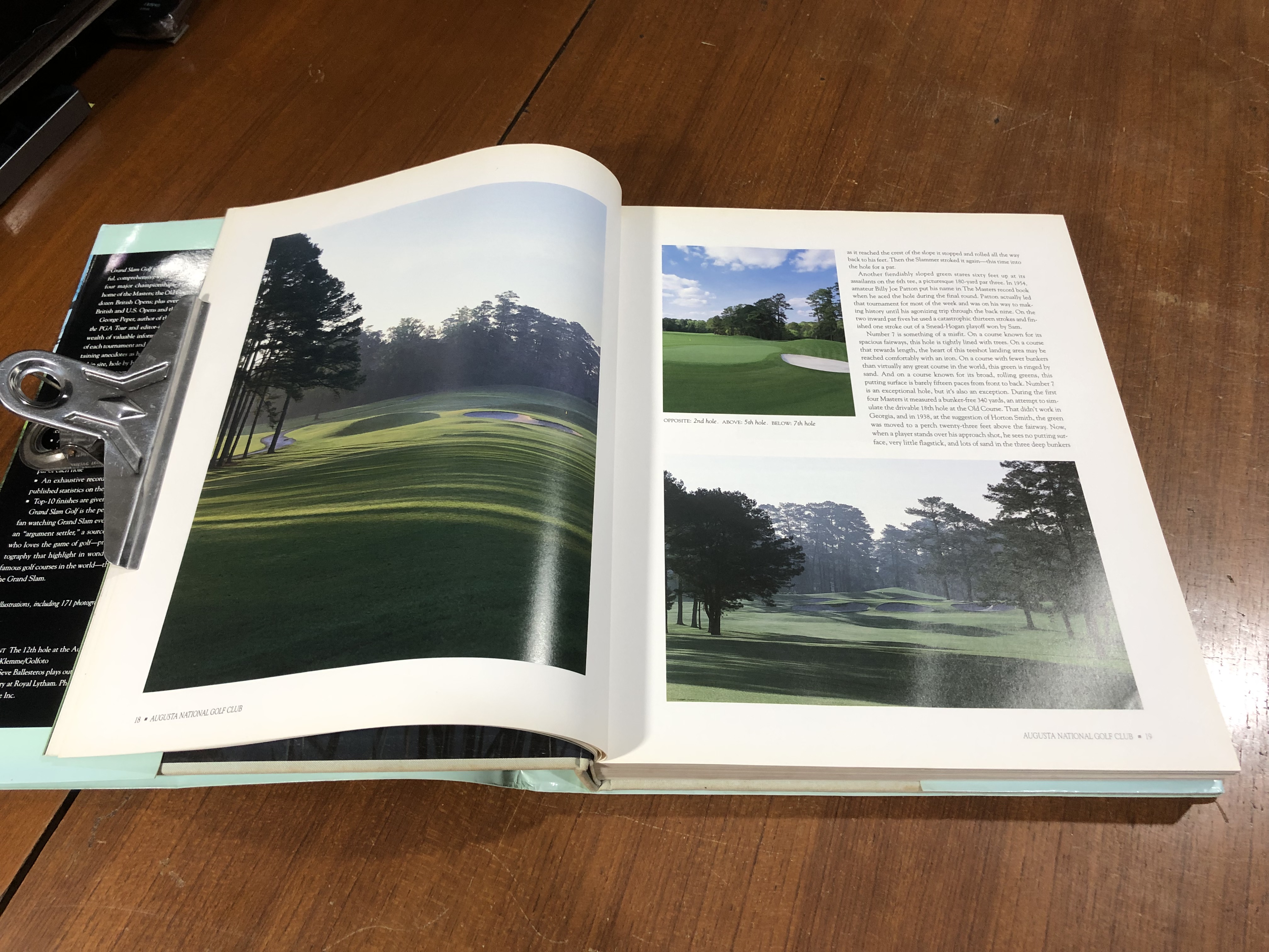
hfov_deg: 63.4
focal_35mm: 28
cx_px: 634
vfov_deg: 49.7
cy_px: 476
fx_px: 1026
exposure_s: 1/17
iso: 40
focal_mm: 3.99
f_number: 1.8
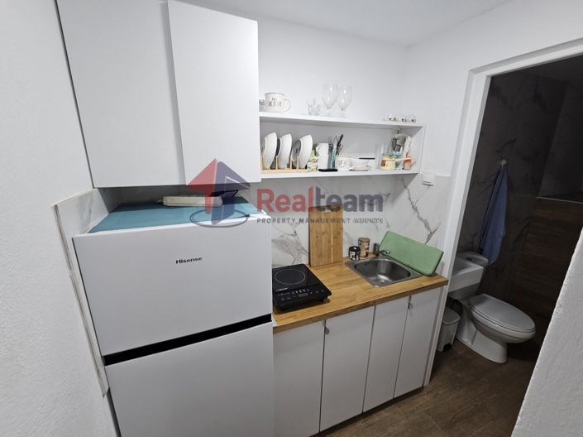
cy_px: 218
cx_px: 292
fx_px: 219
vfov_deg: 89.9
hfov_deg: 106.2
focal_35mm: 13
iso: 100
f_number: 2.2
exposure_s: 1/60
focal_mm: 2.2
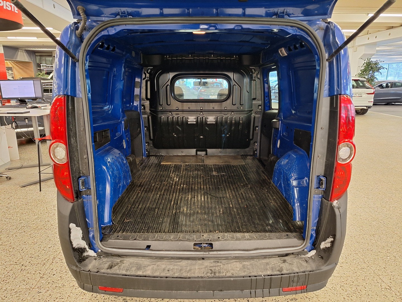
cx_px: 201
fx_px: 267
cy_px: 151
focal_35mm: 23
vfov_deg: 58.9
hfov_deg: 73.9
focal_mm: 5.54
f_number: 1.8
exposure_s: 1/30
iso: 250
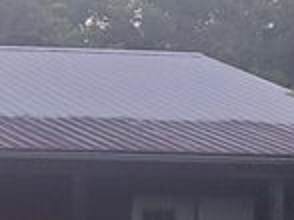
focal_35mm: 151
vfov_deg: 9.7
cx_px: -363
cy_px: 232
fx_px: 1281
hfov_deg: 11.3
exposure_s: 1/85
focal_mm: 4.3
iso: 250
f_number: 2.4
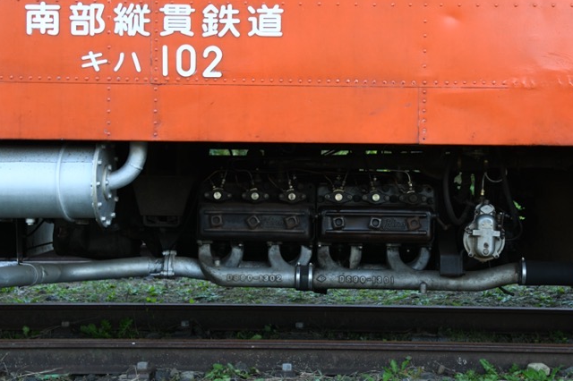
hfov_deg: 27.0
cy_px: 135
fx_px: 1193
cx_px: 329
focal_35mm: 75
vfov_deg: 18.1
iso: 100
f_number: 5.6
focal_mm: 48
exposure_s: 1/15
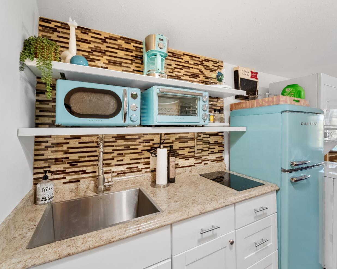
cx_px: 191
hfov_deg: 92.6
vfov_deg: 80.4
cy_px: 135
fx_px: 160
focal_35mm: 16
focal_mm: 14
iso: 10000
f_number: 11
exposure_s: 1/20
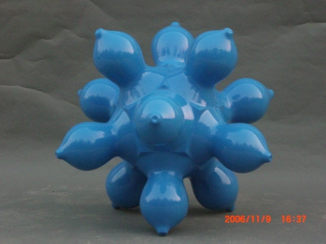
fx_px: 1074
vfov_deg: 13.0
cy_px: 122
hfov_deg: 17.3
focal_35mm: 114
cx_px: 163
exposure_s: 1/200
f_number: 5.1
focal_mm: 23.7
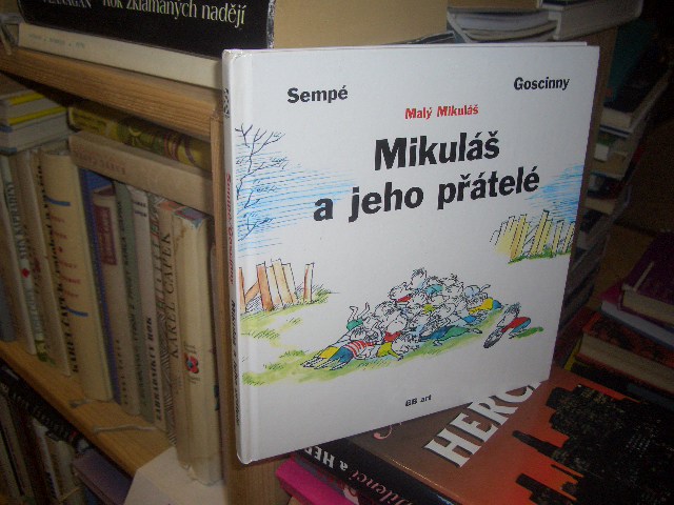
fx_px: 681
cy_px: 252
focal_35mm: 35
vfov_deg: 40.7
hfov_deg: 52.6
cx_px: 337
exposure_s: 1/60
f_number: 2.6
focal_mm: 5.8
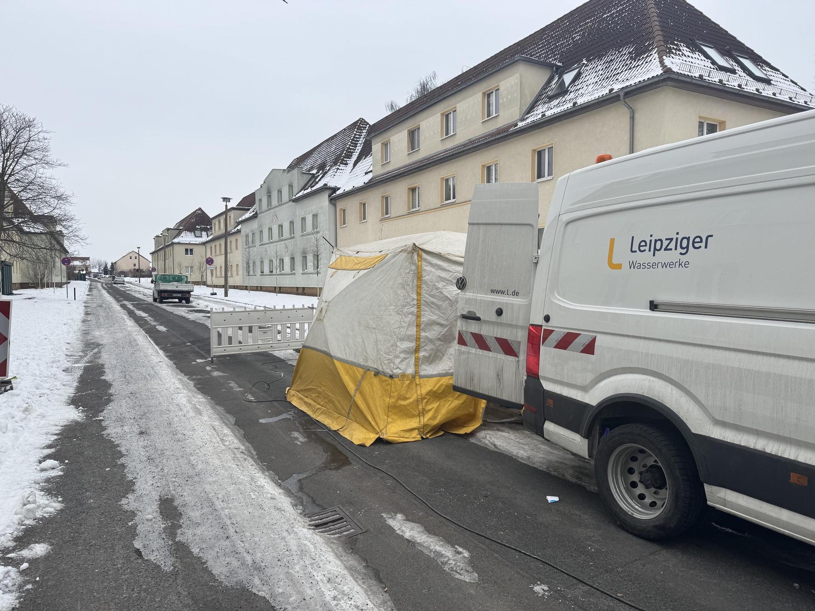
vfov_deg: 56.8
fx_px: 565
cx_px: 408
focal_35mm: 24
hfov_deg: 71.6
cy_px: 306
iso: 80
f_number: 1.78
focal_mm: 6.76
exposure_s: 1/1131
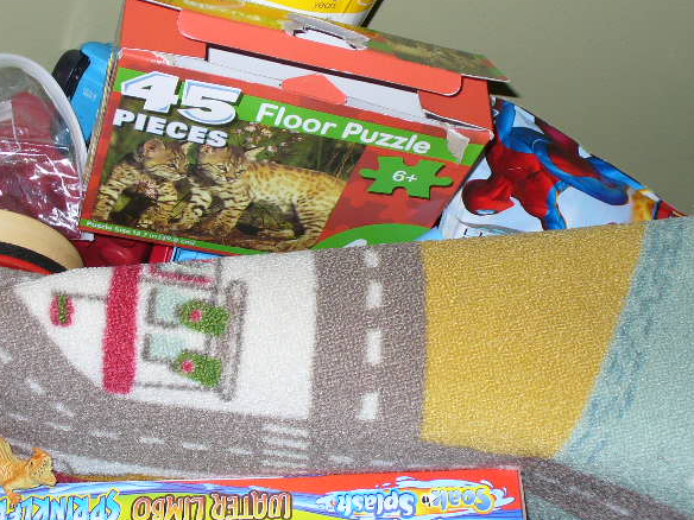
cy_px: 248
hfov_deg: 33.8
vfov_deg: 25.7
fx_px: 1143
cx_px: 316
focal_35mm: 57
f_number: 2.9
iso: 100
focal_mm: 7
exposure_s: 1/30
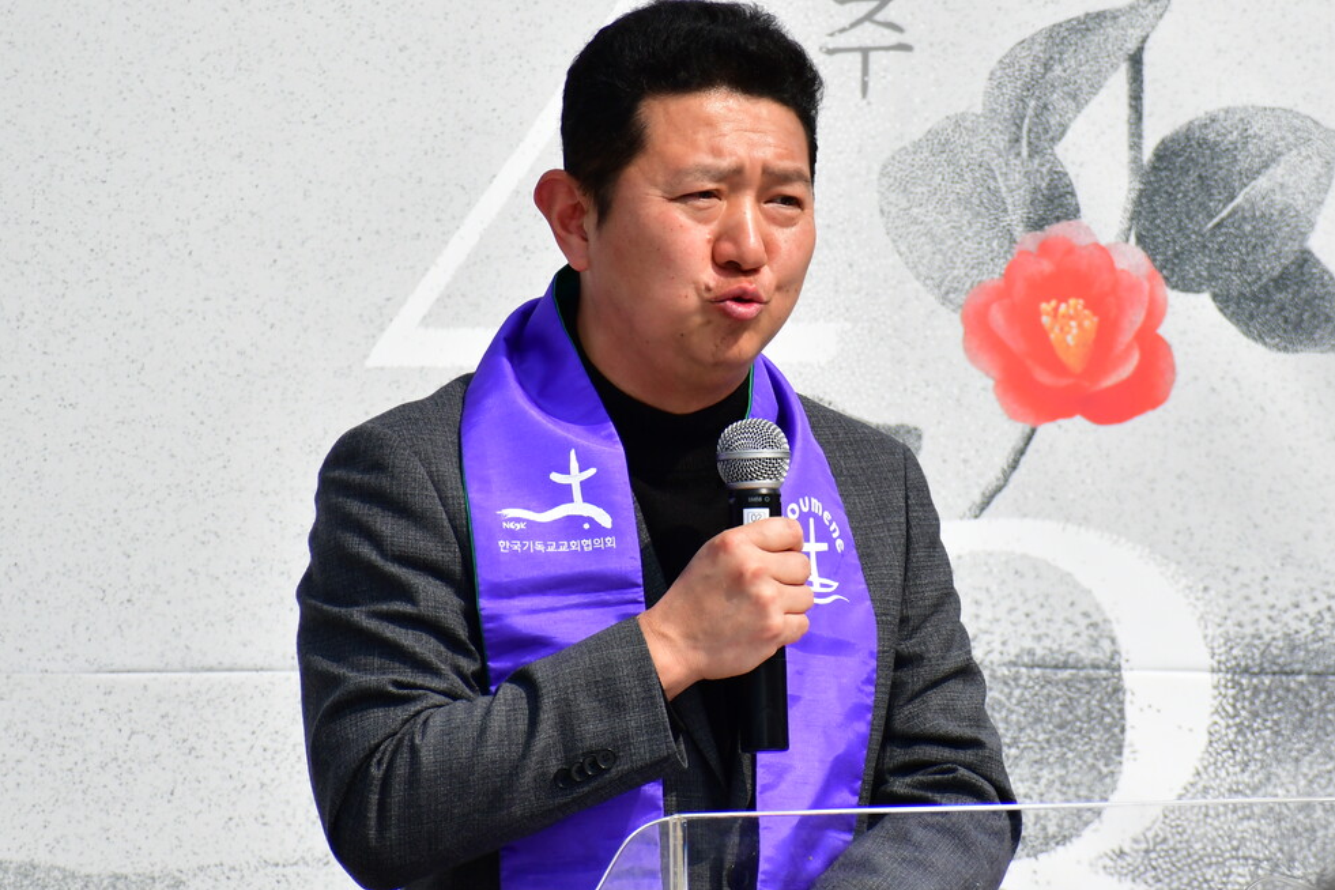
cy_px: 374
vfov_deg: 2.3
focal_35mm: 587
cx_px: 738
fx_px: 21766
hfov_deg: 3.5
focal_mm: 300
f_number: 13
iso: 500
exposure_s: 1/1250
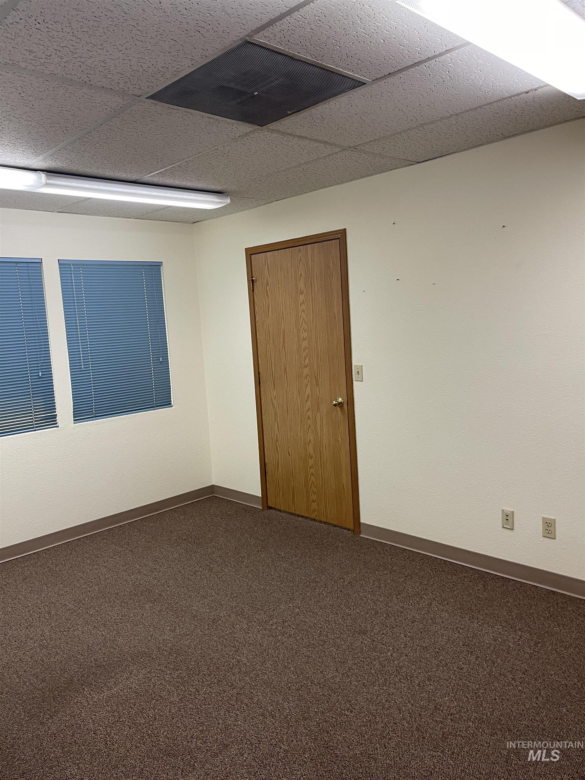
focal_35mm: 25
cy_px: 390
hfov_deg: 54.9
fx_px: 563
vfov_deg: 69.4
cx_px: 292
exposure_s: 1/60
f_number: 1.6
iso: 160
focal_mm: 5.1
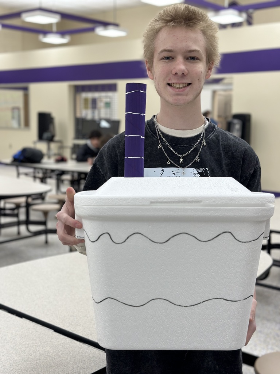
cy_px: 187
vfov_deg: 39.7
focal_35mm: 48
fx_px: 518
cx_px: 140
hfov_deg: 30.3
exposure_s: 1/120
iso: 125
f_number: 1.78
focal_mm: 6.86
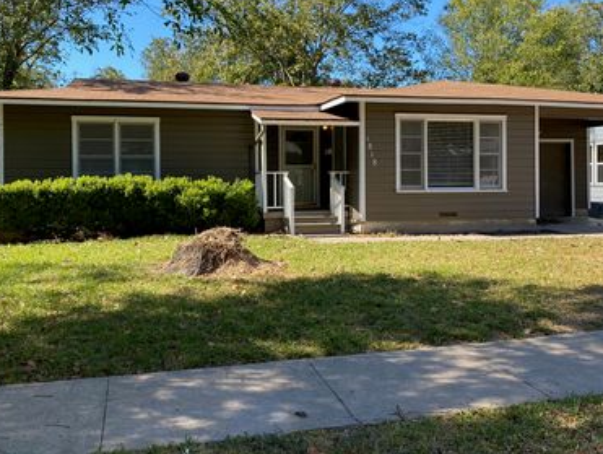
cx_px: 307
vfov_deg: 40.6
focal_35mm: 35
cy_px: 188
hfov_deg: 52.6
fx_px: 610
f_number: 1.8
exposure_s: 1/1103
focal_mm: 4.25
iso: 32
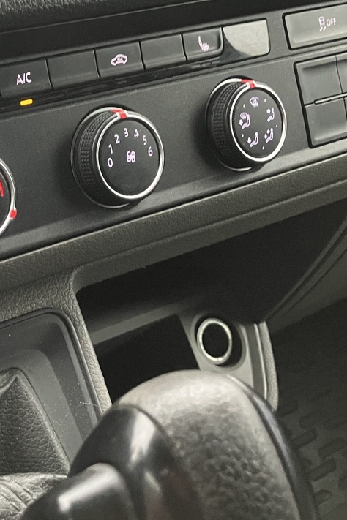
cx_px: 29
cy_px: 156
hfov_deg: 22.4
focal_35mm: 59
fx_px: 853
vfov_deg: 33.5
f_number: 1.8
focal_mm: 3.99
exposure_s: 1/28
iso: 500
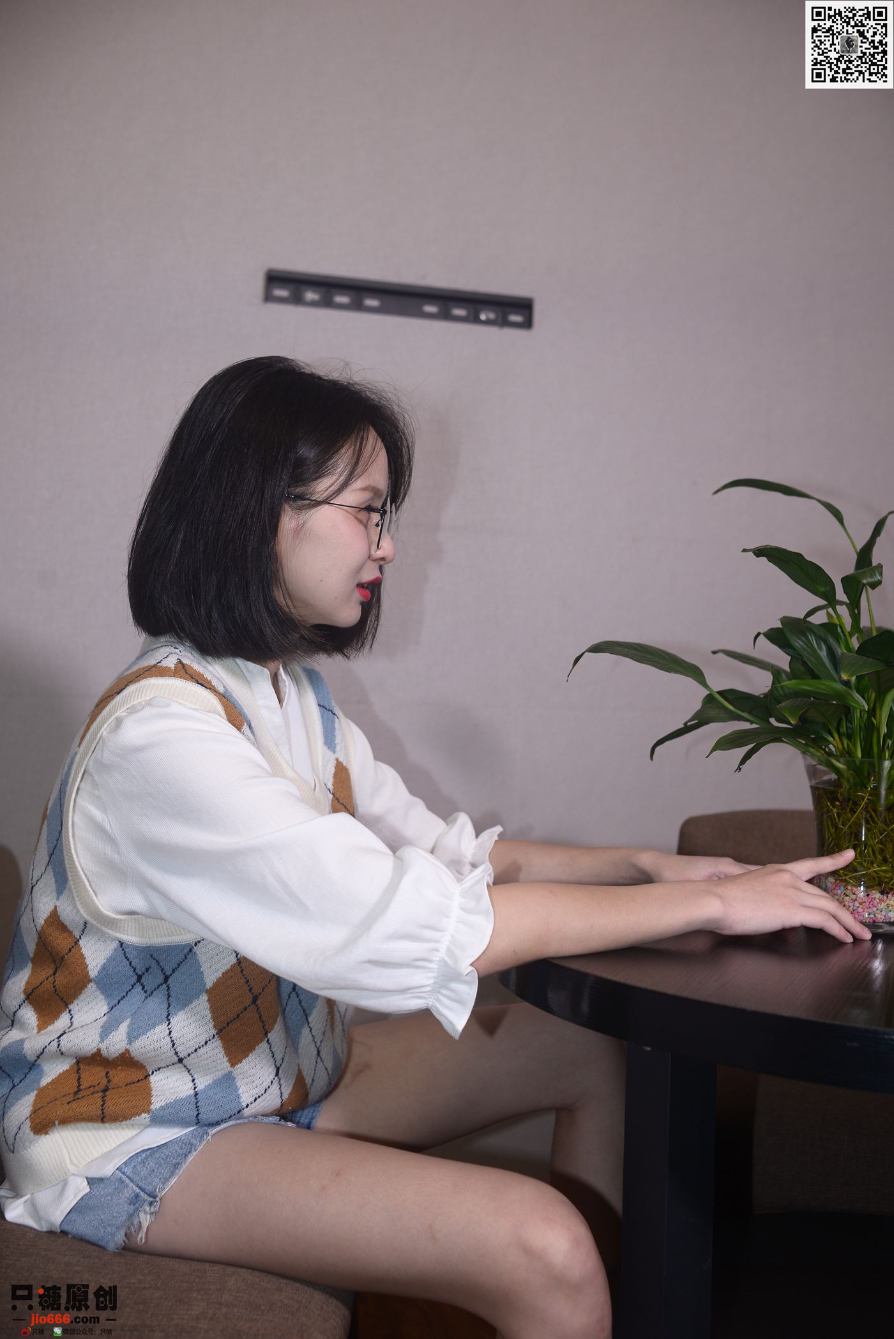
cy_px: 670
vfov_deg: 54.4
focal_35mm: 35
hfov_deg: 37.9
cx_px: 447
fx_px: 1302
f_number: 5
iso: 400
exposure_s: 1/100
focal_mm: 35
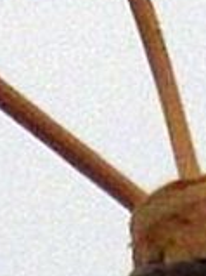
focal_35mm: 2185
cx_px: -71
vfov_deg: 0.9
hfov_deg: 0.7
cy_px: -200
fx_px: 17361
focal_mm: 104
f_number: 5.9
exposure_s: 1/125
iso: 200
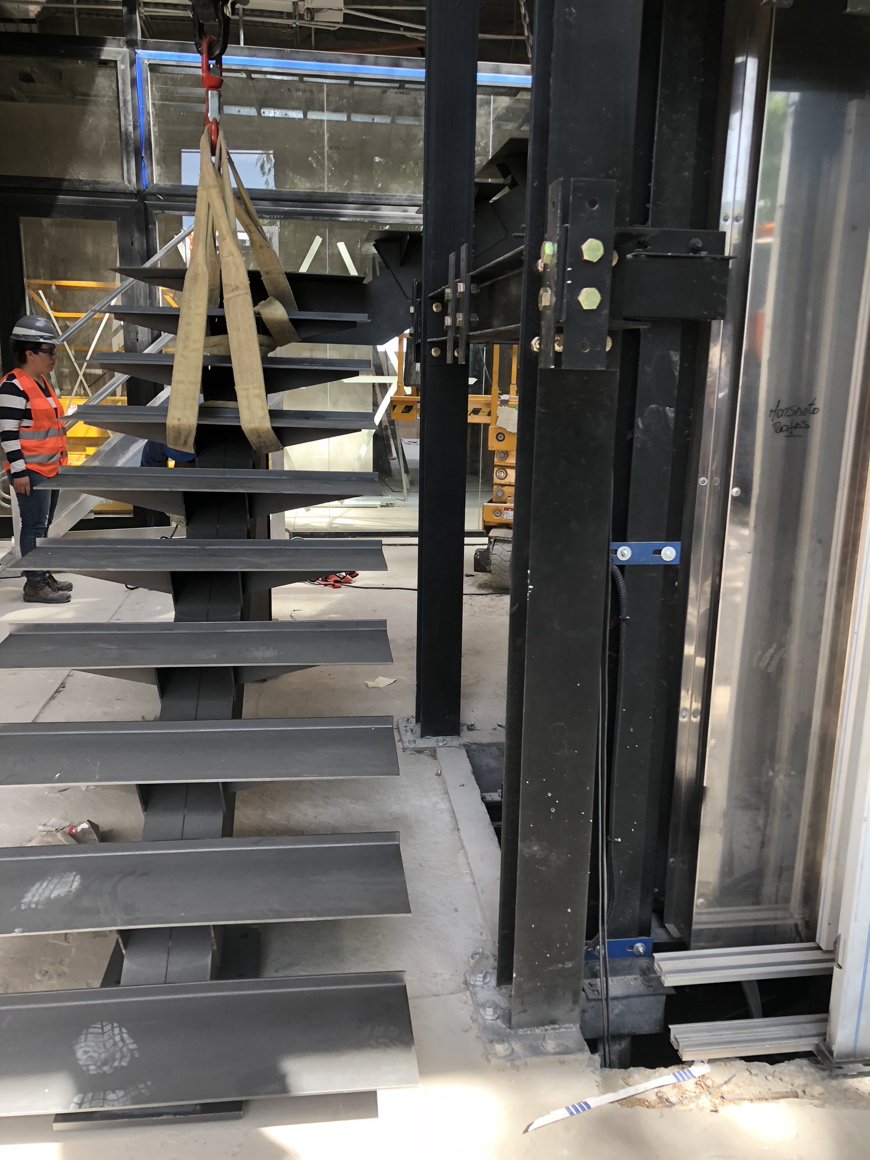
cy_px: 580
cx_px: 435
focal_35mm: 28
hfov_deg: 49.7
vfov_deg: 63.4
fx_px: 938
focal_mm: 4
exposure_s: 1/120
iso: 40
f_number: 1.8
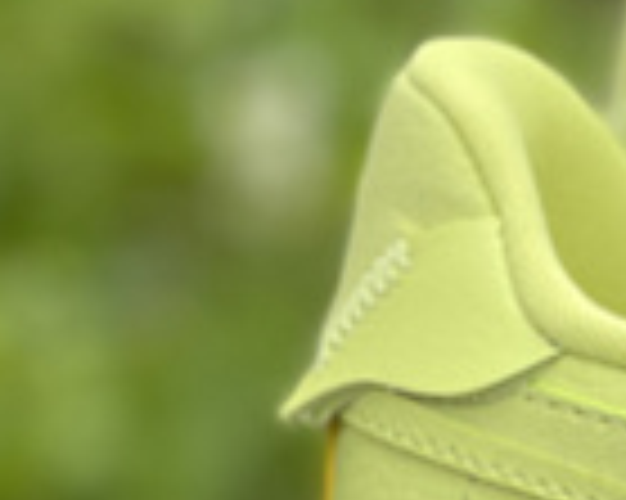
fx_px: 6165
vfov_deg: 4.6
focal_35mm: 333
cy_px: 750
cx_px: 1509
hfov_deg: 5.6
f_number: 2.2
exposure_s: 1/123
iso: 20
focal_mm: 7.5
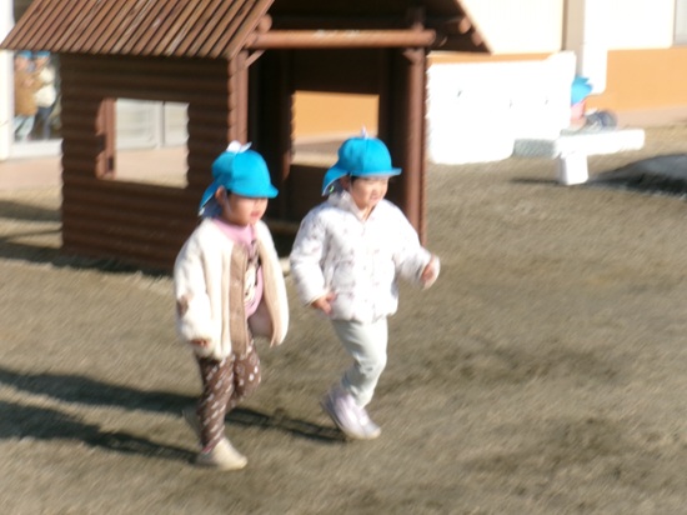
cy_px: 258
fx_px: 1885
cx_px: 344
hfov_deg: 20.7
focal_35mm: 95
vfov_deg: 15.5
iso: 100
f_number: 15.4
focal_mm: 16.9
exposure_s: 1/85
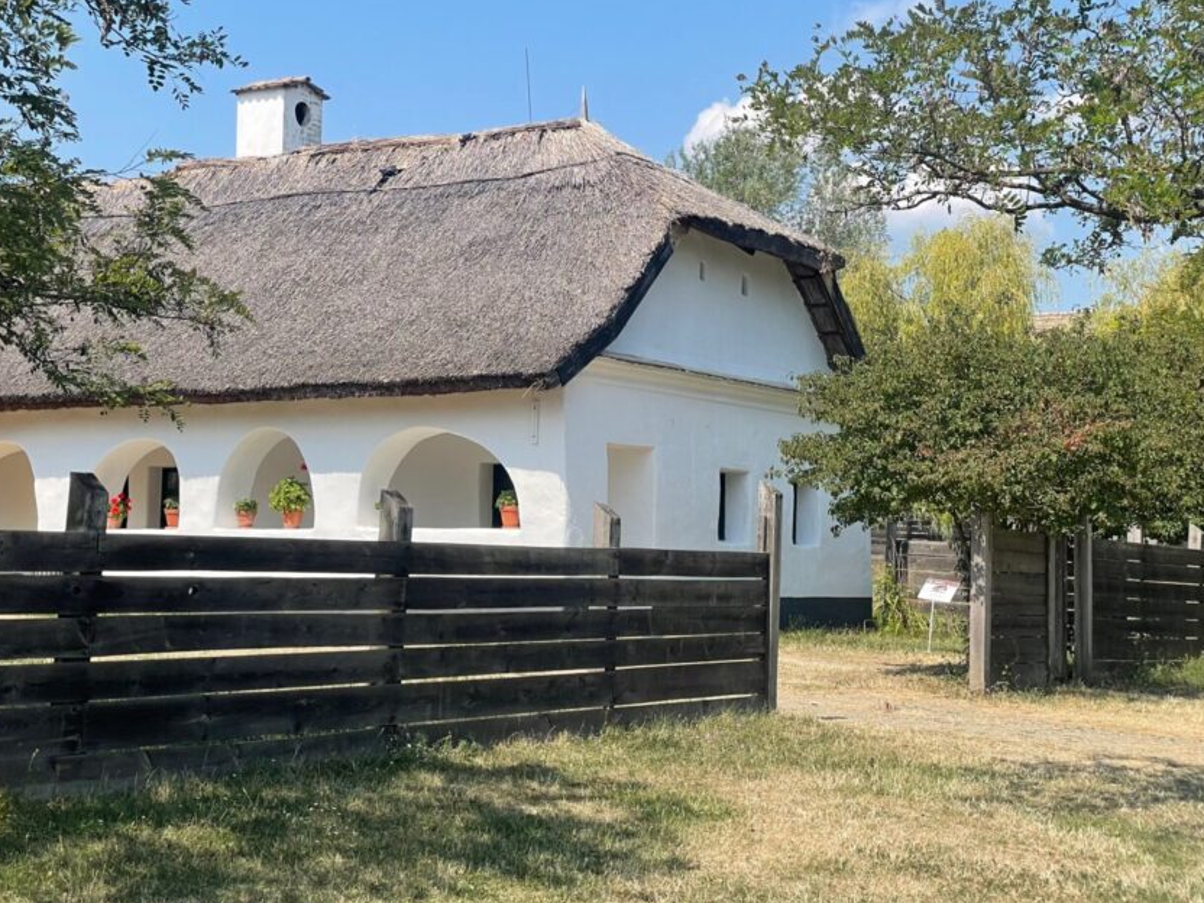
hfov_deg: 30.2
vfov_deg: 22.9
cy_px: 386
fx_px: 2226
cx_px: 535
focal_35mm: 64
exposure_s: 1/1370
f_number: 2
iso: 25
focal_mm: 6
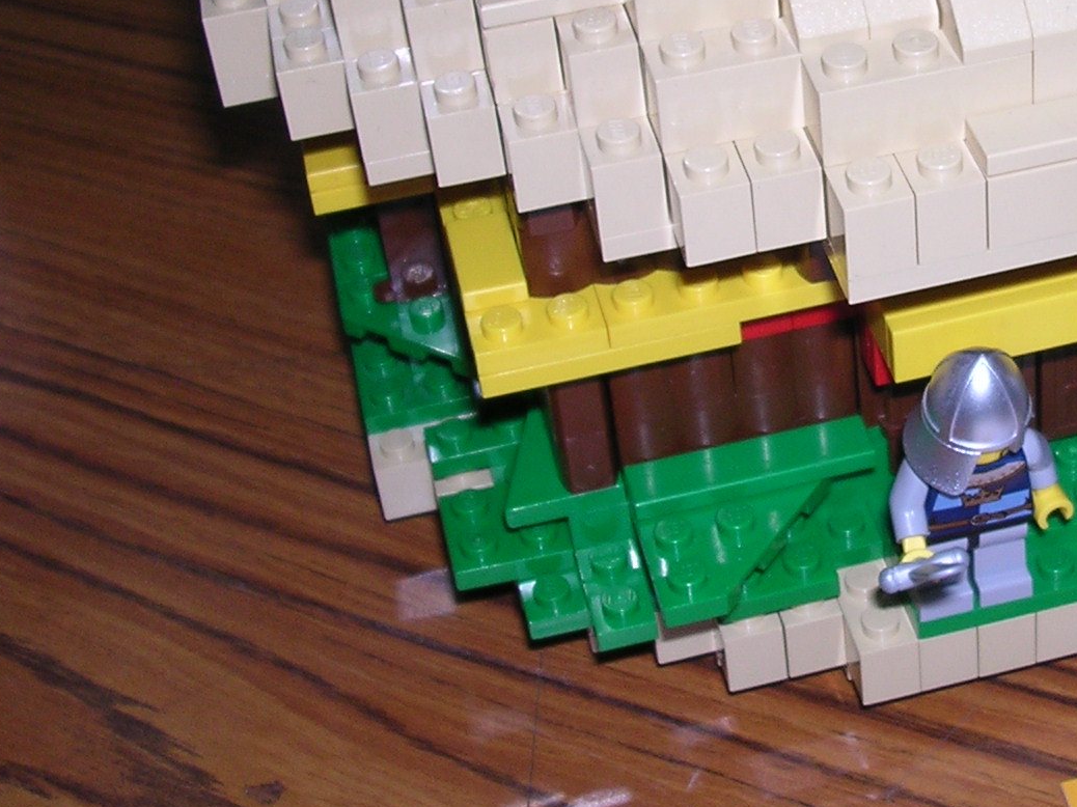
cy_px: 206
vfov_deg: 19.5
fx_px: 2333
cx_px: 931
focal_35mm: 75
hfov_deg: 25.3
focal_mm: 5.8
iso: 100
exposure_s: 1/60.1
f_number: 2.8
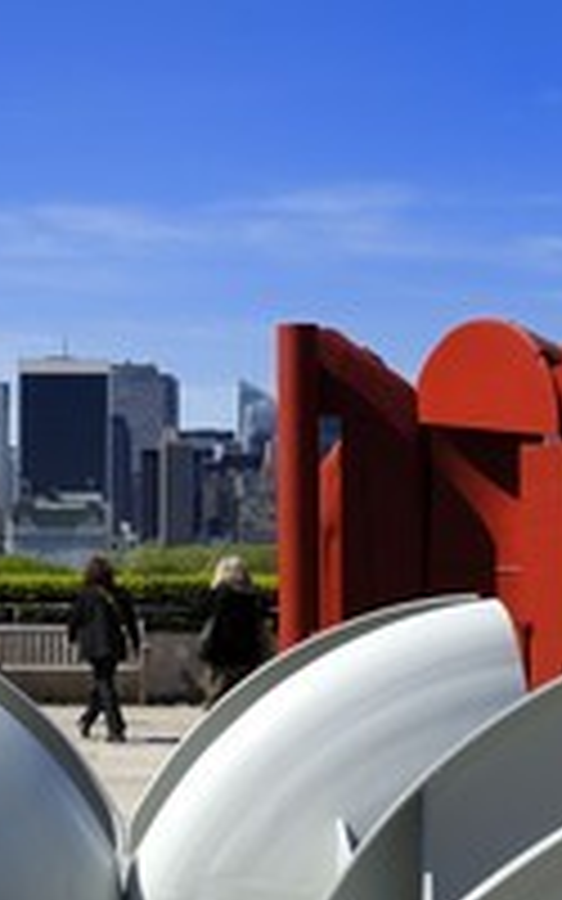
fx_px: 2206
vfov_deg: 22.9
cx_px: 81
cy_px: 603
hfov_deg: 14.4
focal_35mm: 90
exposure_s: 1/160
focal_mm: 42
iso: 200
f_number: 14
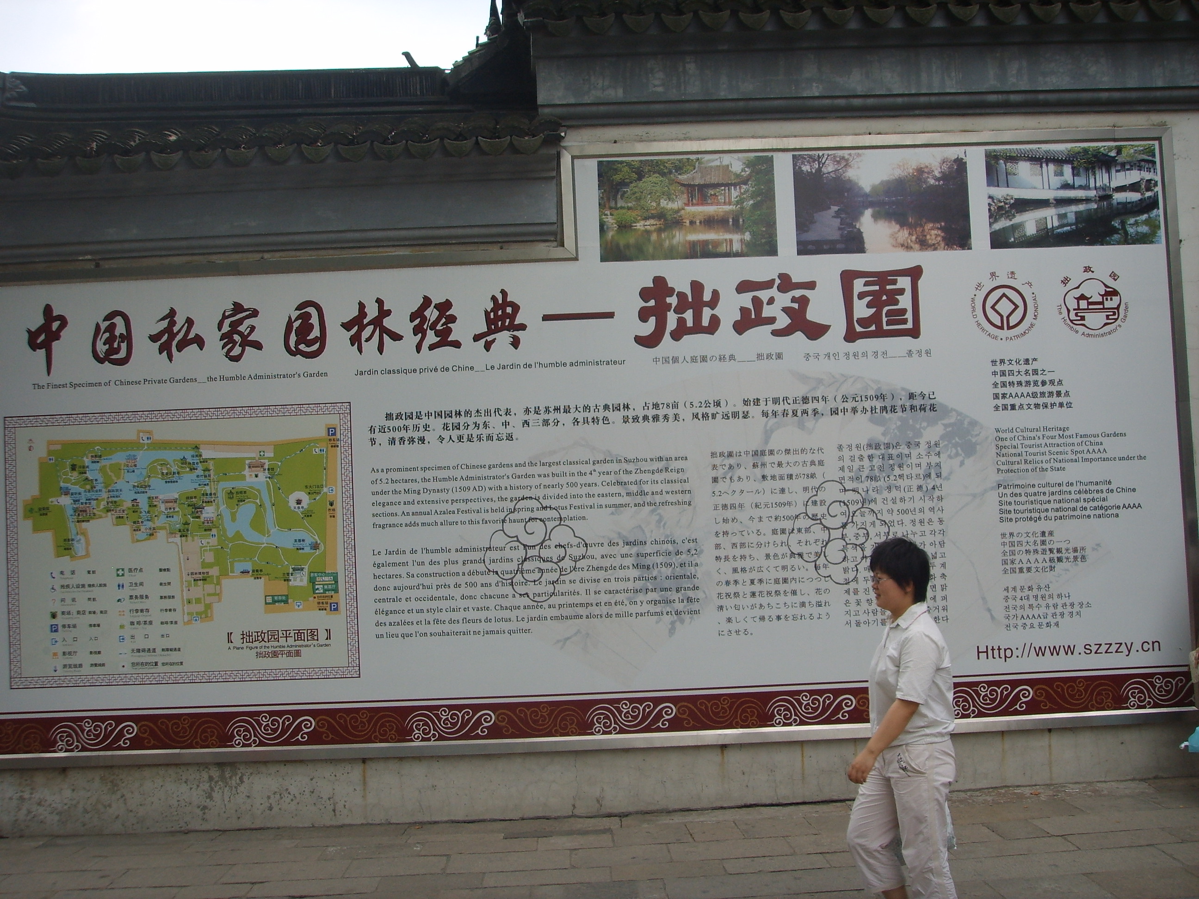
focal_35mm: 39
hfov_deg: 47.9
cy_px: 450
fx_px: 1351
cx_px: 600
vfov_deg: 36.8
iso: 50
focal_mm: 6.6
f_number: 3.5
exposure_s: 1/350
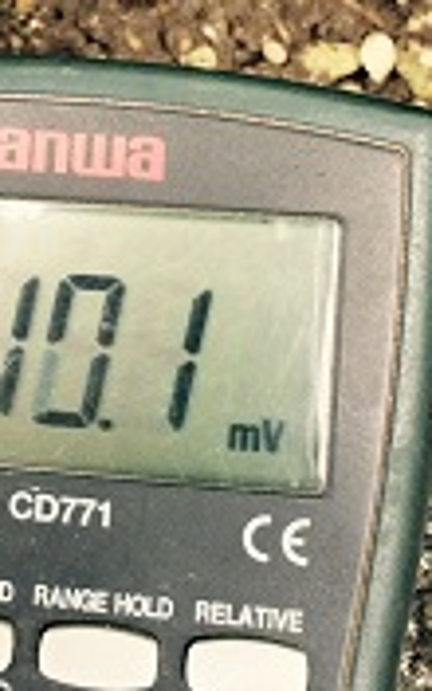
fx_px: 1752
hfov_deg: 14.0
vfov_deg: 22.0
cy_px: 143
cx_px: 94
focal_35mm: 93
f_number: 2.2
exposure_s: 1/120
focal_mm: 4.15
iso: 64
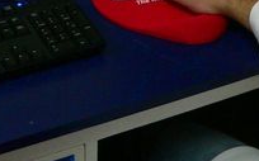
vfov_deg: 10.5
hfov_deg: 17.3
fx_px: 846
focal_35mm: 120
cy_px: -82
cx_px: 192
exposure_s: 1/20
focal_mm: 6
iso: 200
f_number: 2.8
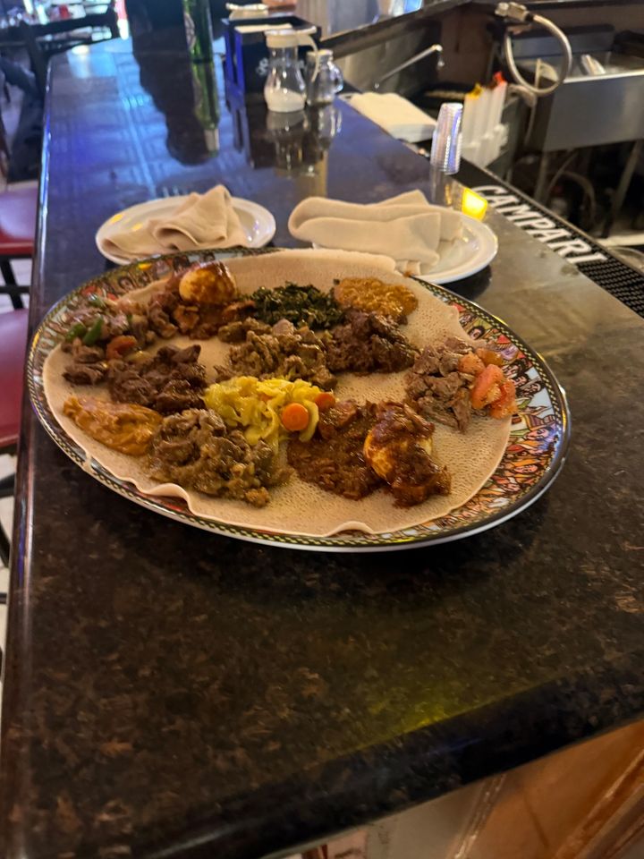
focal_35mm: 24
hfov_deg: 56.8
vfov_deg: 71.6
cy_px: 430
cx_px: 322
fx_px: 595
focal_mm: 6.76
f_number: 1.78
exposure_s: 1/30
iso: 800
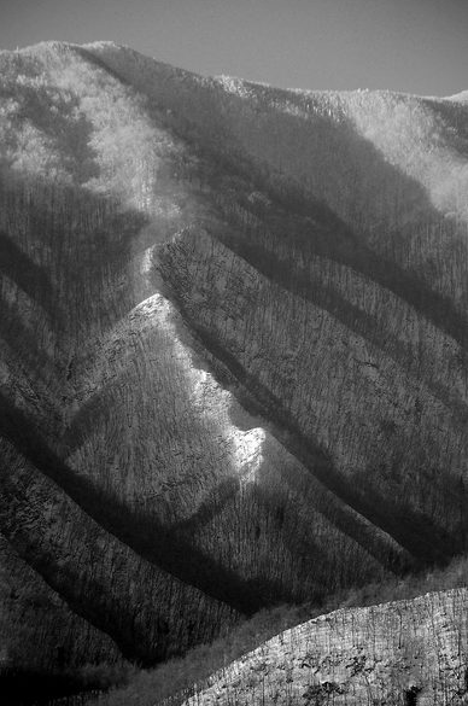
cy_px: 354
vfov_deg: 12.7
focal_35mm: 162
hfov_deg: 8.5
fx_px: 3160
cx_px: 229
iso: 200
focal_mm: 105
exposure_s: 1/400
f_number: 5.6
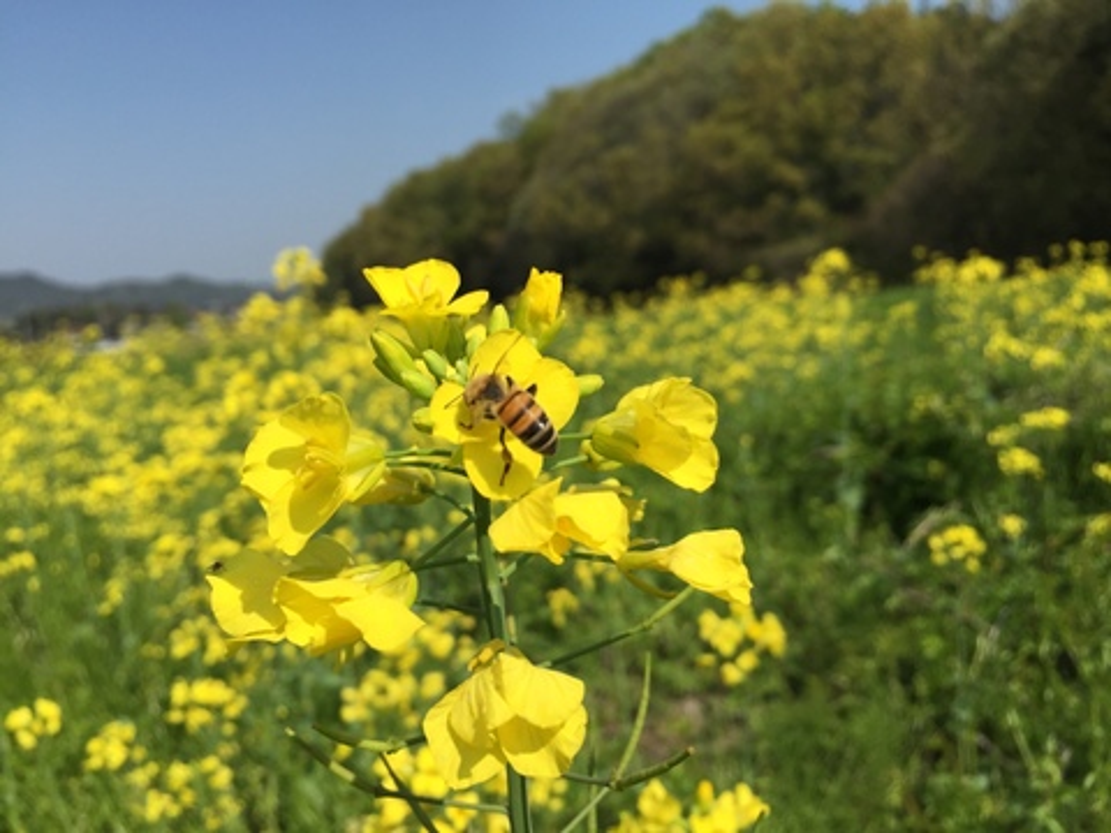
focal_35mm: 29
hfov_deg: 61.7
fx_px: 931
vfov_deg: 48.2
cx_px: 556
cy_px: 416
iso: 32
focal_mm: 4.15
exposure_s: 1/2639
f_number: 2.2
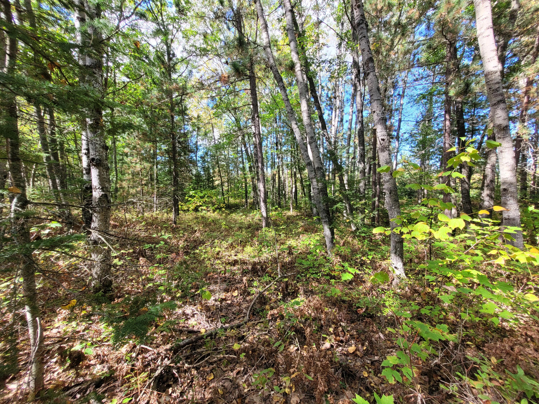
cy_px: 202
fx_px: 202
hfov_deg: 106.2
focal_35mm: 13
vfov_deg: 89.9
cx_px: 270
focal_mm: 1.74
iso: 40
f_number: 2.2
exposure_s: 1/165
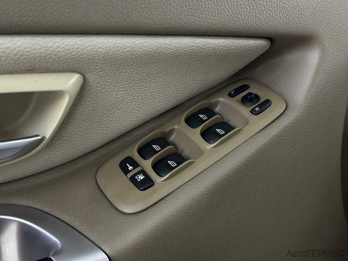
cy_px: 130
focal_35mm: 48
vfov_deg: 30.3
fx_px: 483
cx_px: 174
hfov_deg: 39.7
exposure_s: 1/50
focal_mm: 6.86
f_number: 1.78
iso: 250
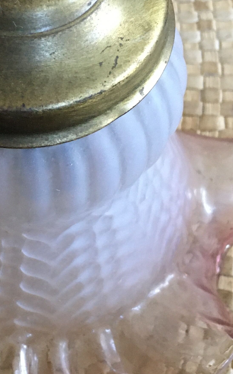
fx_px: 721
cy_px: 184
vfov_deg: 29.0
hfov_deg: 17.8
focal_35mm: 71
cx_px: -9
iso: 200
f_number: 2.2
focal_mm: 4.15
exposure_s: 1/20
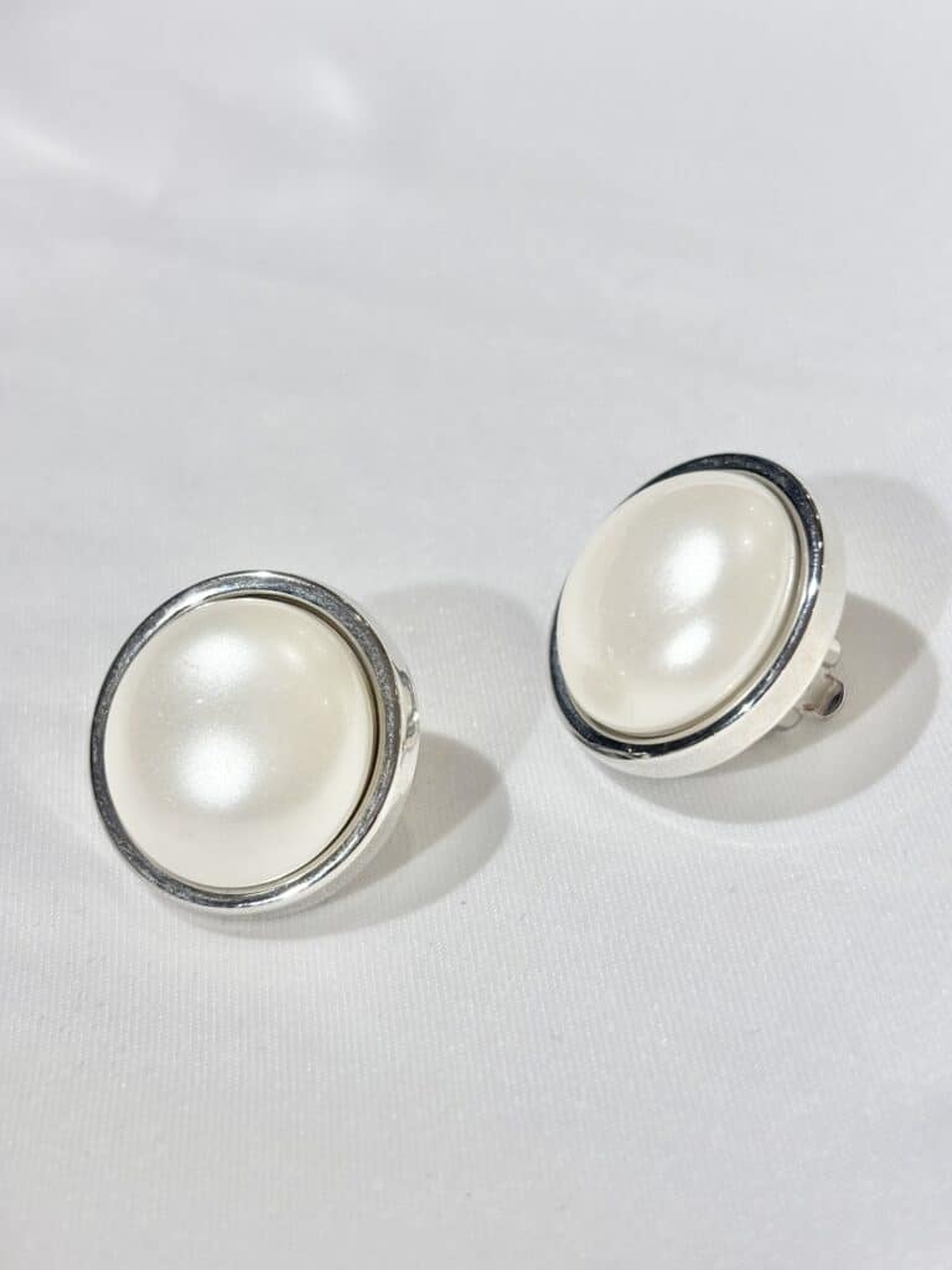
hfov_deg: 28.0
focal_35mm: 52
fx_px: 1907
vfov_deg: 36.8
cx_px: 476
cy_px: 635
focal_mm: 5.96
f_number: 1.6
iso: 32
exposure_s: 1/230
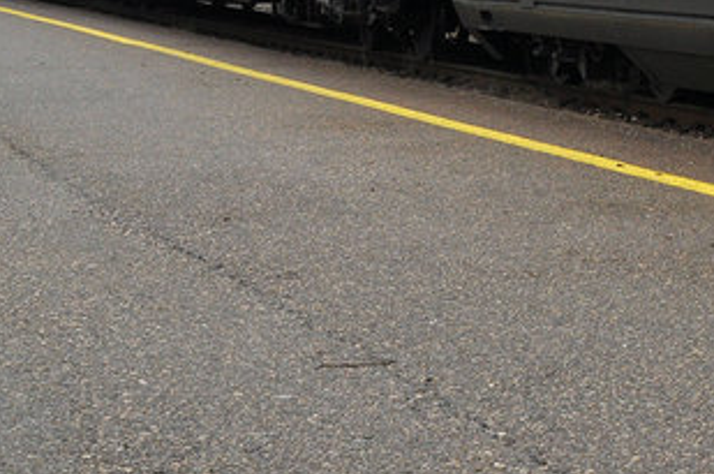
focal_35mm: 140
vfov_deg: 9.3
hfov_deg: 13.1
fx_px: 2772
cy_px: -415
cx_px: 1324
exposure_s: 1/800
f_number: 9
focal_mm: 24
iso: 400
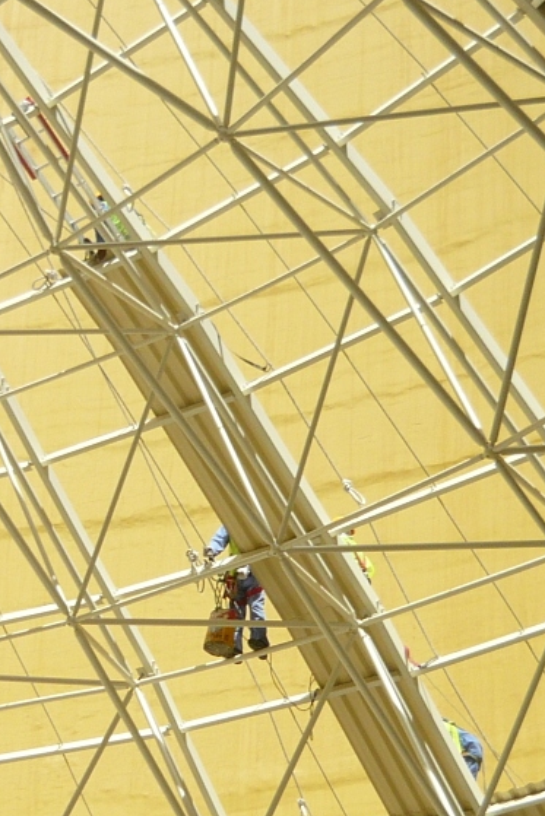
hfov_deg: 13.5
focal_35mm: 101
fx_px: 2292
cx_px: 140
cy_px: 553
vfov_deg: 20.1
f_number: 8
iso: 100
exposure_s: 1/160
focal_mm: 5.5
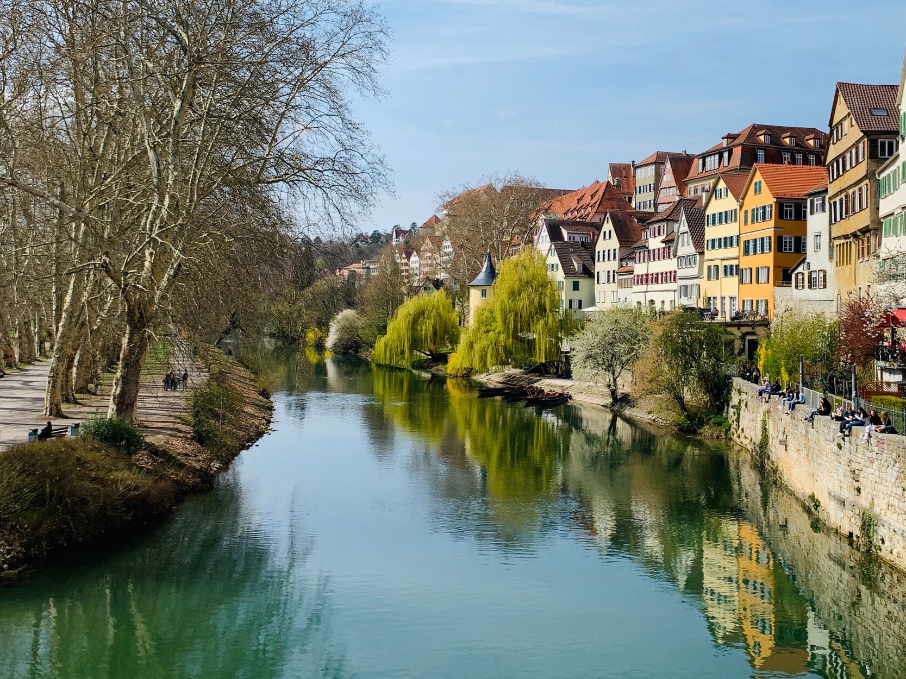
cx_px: 560
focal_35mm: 39
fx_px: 1021
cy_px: 251
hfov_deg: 47.5
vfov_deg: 36.6
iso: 25
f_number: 1.8
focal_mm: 4.25
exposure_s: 1/2833
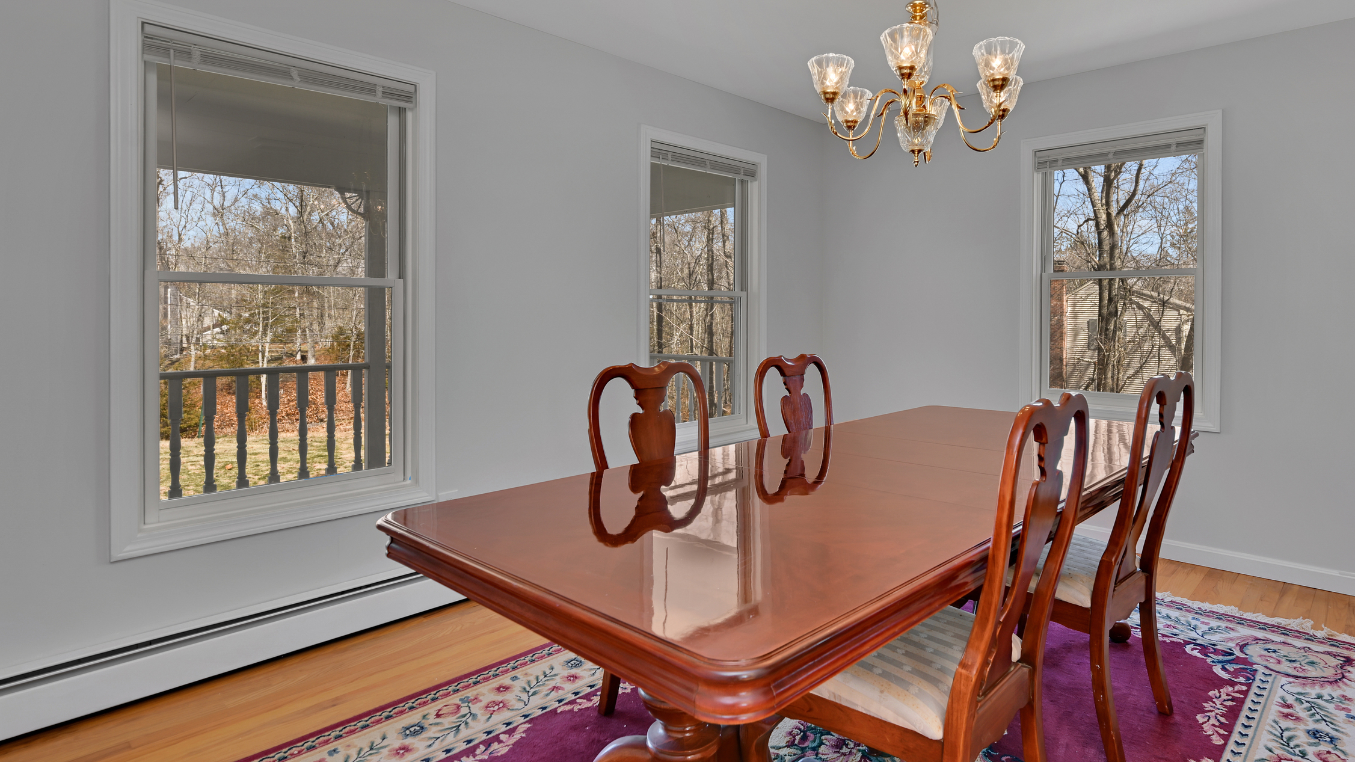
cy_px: 312
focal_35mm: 20
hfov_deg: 86.0
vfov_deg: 55.5
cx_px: 782
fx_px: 719
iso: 125
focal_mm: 14
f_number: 8
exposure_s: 1/250
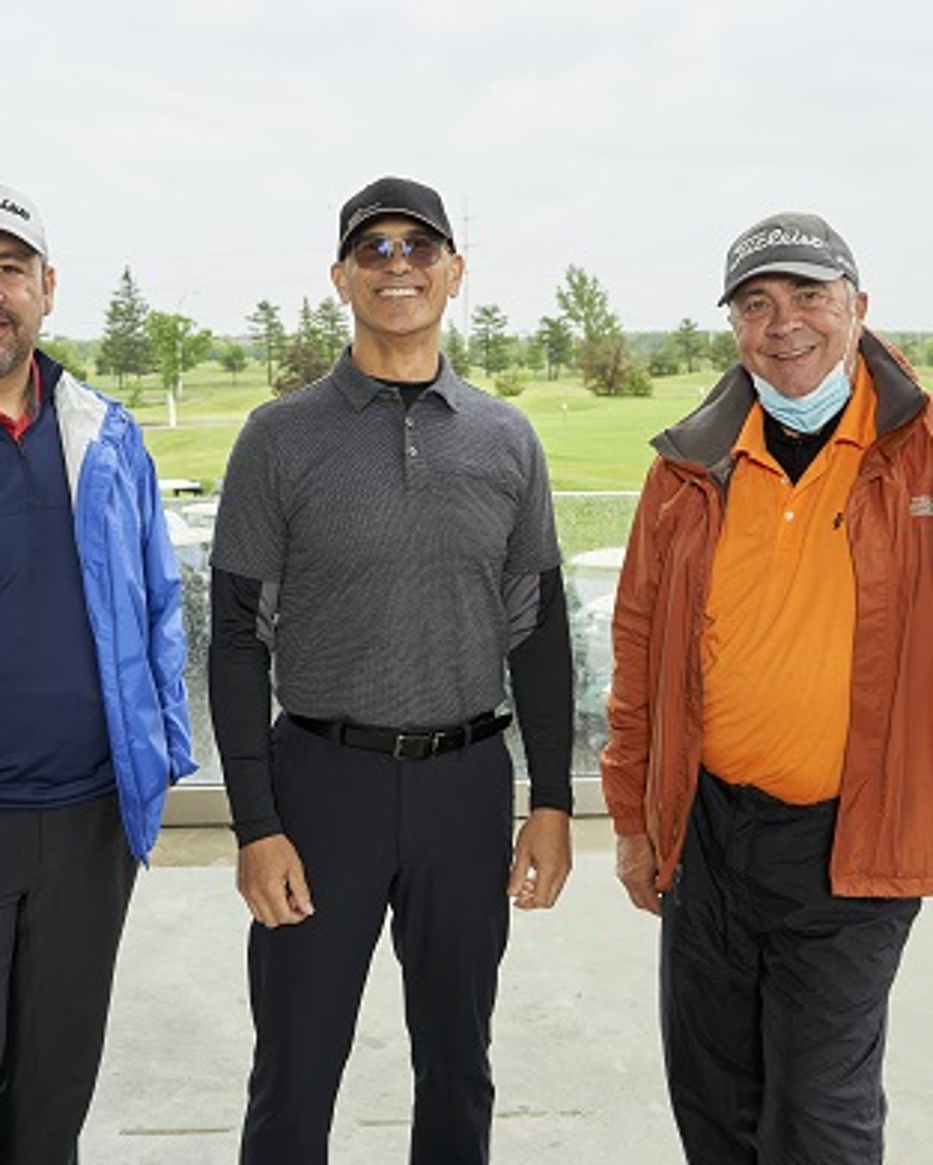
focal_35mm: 49
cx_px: 435
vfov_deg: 38.0
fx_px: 1691
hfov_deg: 30.8
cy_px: 581
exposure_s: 1/200
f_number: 6.3
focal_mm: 34
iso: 400
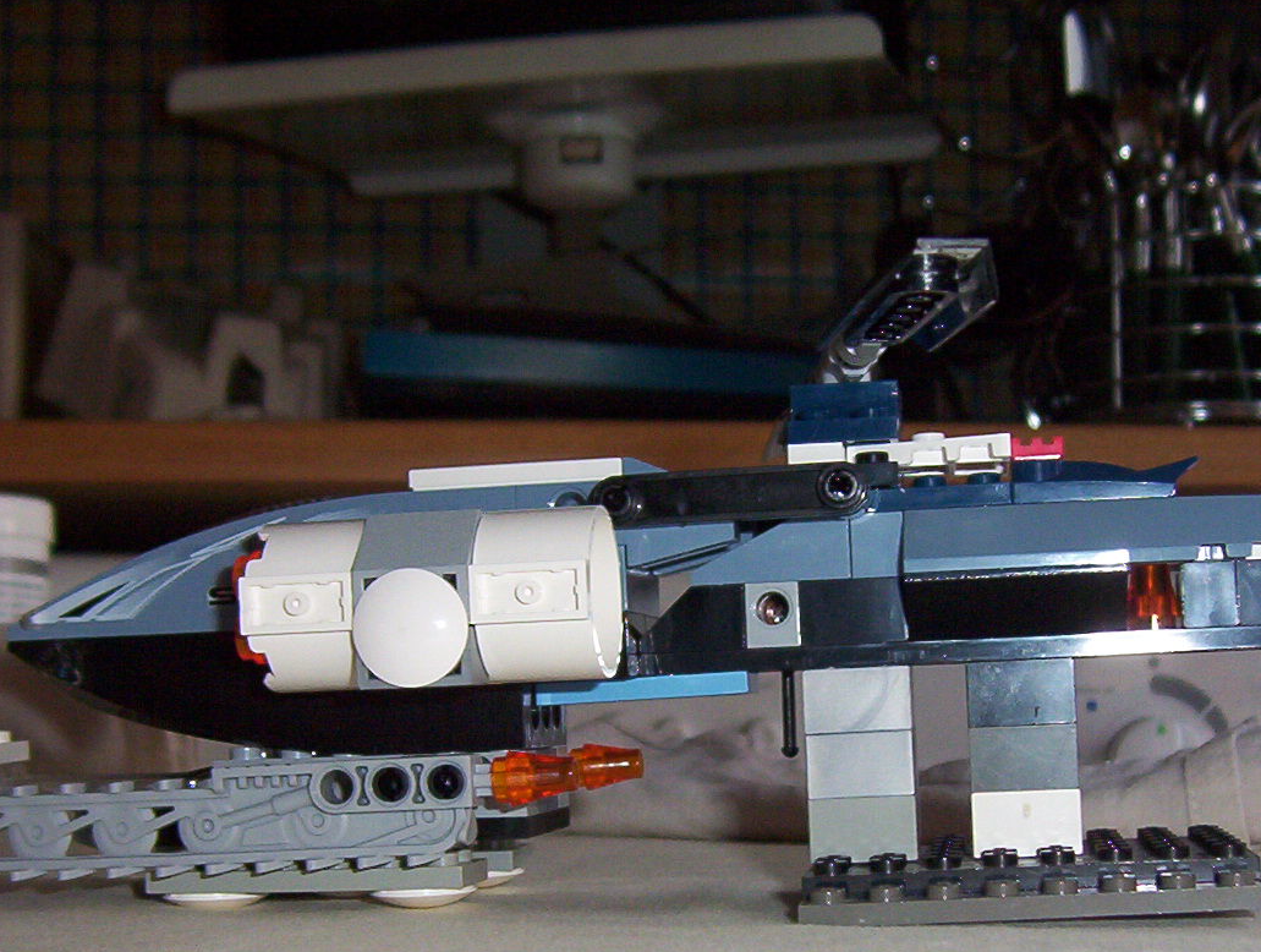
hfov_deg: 33.5
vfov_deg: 25.6
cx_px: 801
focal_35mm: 57
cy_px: 671
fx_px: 2081
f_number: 2.76
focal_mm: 5.54
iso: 140
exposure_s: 1/30
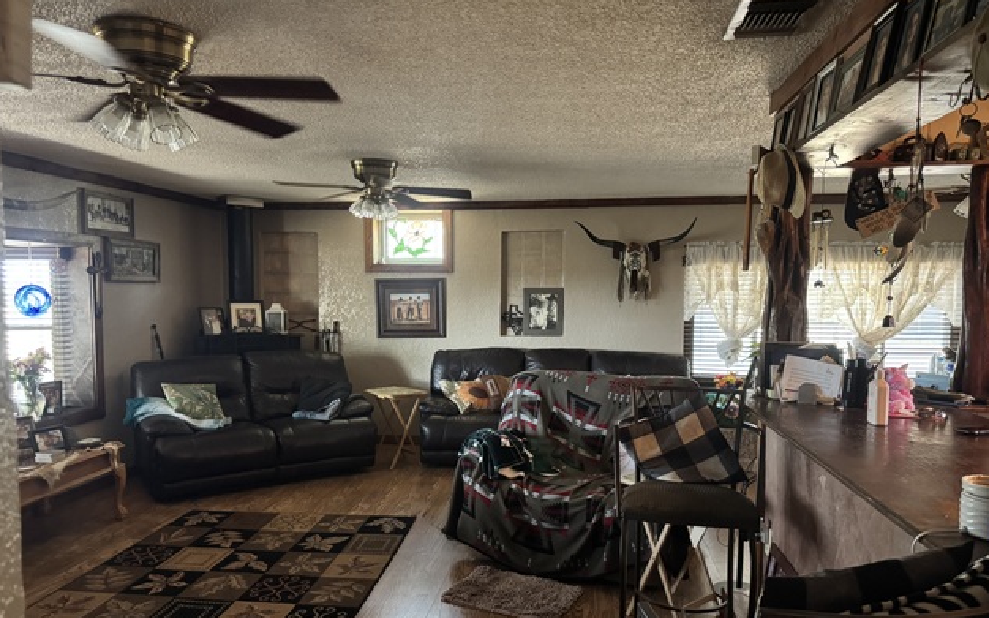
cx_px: 490
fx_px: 701
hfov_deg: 70.4
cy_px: 343
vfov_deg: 47.5
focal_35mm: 26
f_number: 1.78
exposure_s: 1/40
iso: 1000
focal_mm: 6.76
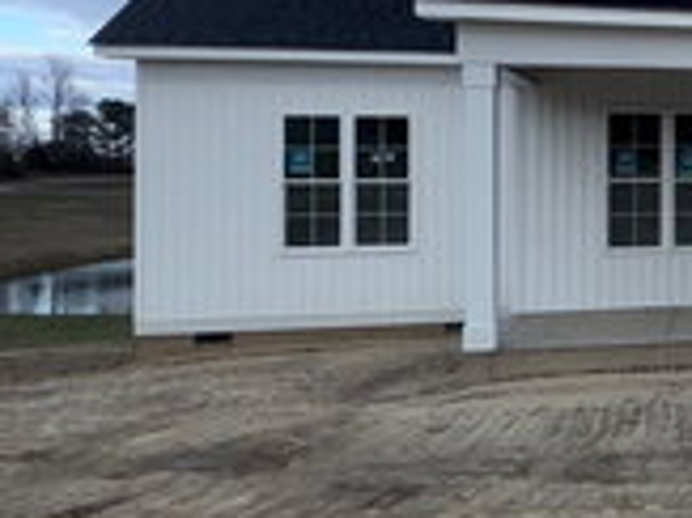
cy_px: 161
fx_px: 879
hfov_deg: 31.9
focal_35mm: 44
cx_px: 917
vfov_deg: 32.5
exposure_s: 1/1178
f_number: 2.2
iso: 32
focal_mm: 2.22
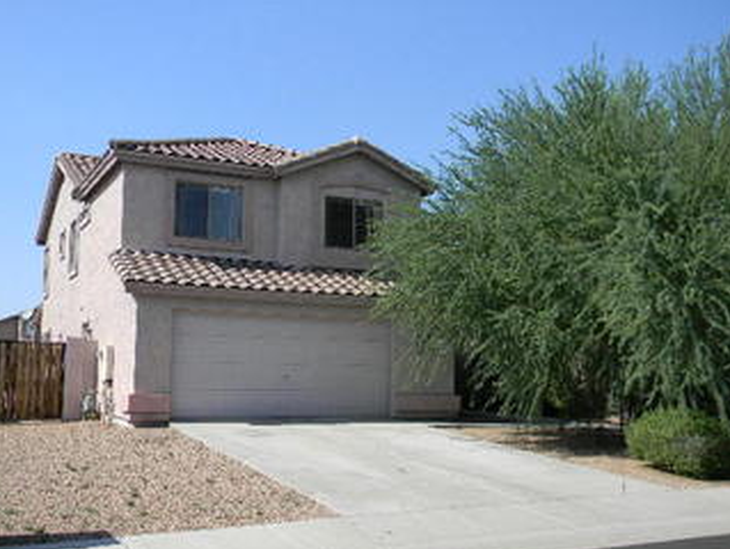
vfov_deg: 36.9
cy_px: 277
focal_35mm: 39
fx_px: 823
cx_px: 348
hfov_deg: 47.8
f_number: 3.7
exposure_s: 1/747
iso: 80
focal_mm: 6.4
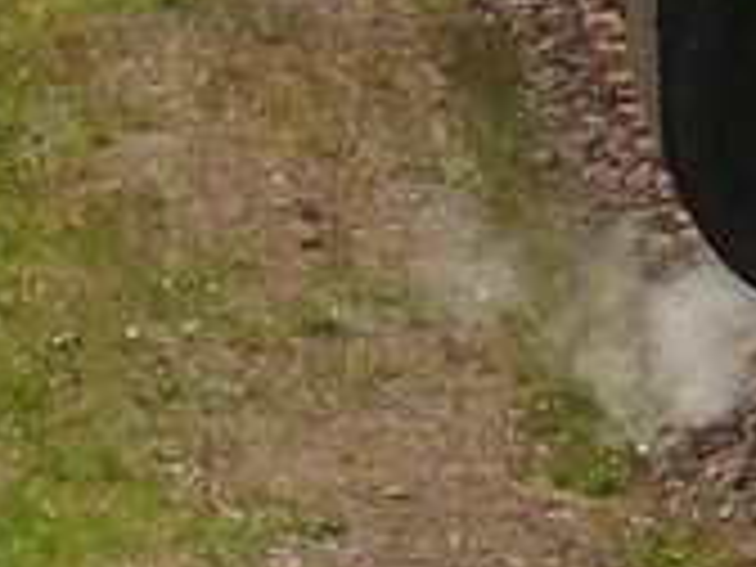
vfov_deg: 2.7
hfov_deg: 3.6
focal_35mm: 549
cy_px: -1130
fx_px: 11990
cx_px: 1130
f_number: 5.5
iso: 100
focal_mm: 13.8
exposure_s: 1/490
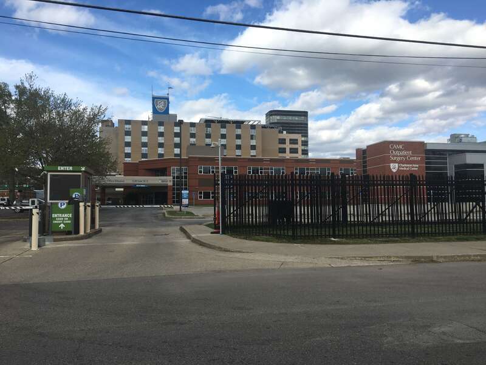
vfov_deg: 48.2
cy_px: 182
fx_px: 407
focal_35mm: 29
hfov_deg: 61.7
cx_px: 243
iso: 25
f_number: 2.2
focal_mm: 4.15
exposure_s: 1/1350
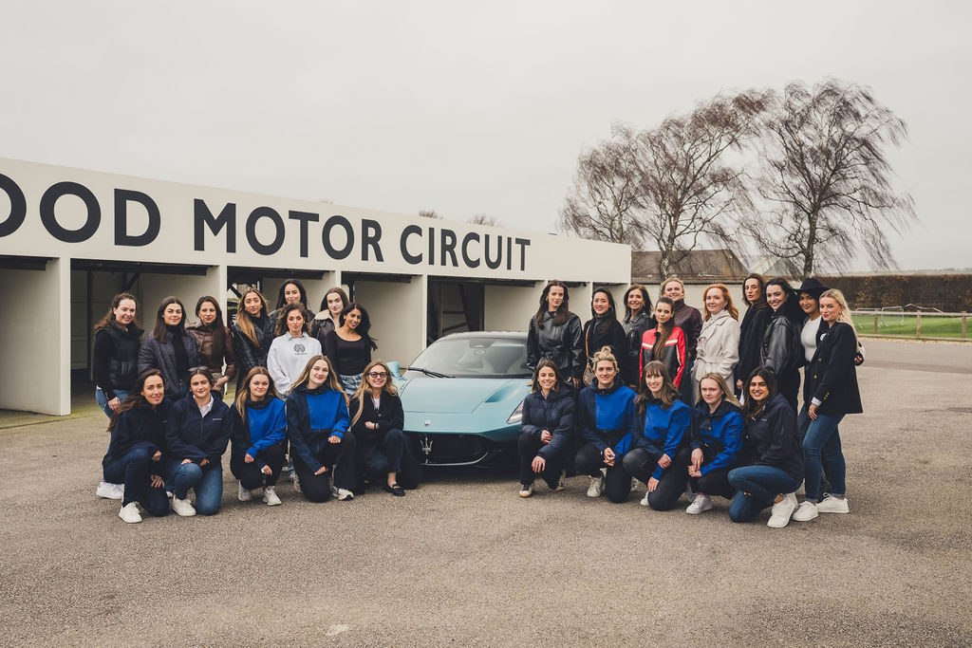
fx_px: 945
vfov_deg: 37.9
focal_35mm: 35
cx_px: 486
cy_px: 324
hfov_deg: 54.4
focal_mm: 35
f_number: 4.5
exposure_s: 1/250
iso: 500
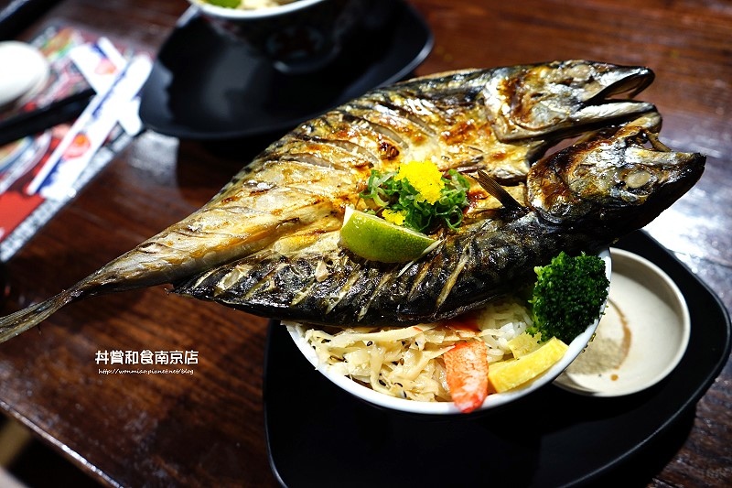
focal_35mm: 28
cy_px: 244
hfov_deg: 65.5
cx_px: 366
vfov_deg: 46.4
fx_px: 569
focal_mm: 28
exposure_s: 1/60
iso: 640
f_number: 3.5
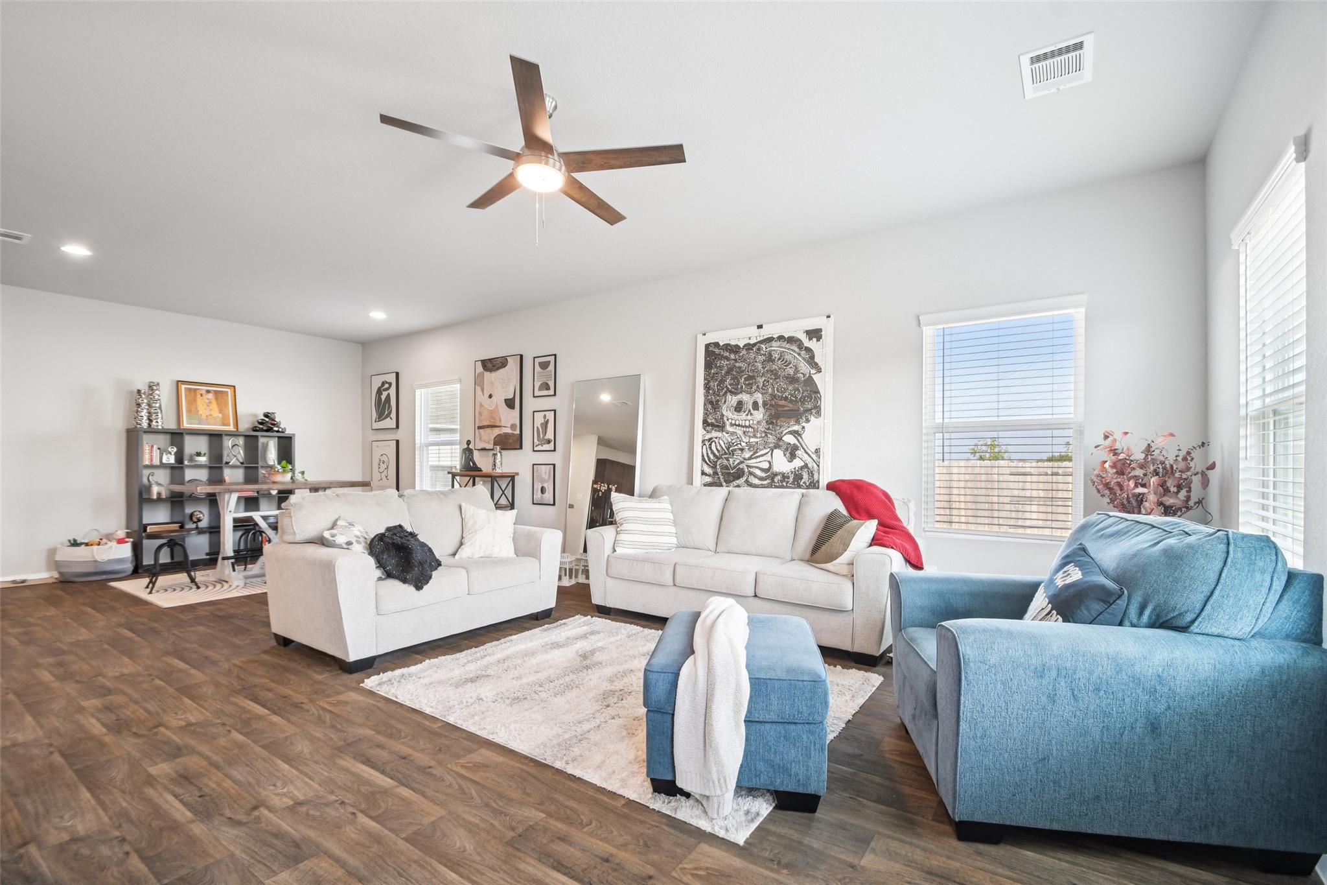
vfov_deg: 77.3
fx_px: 553
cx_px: 664
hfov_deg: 100.4
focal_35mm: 15
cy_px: 442
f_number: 8
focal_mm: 10
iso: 400
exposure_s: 1/30
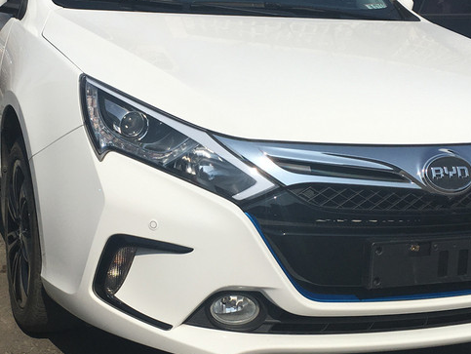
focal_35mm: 60
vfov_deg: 24.4
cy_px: 173
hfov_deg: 32.0
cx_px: 183
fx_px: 817
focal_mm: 4.15
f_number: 2.2
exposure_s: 1/4808
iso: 25
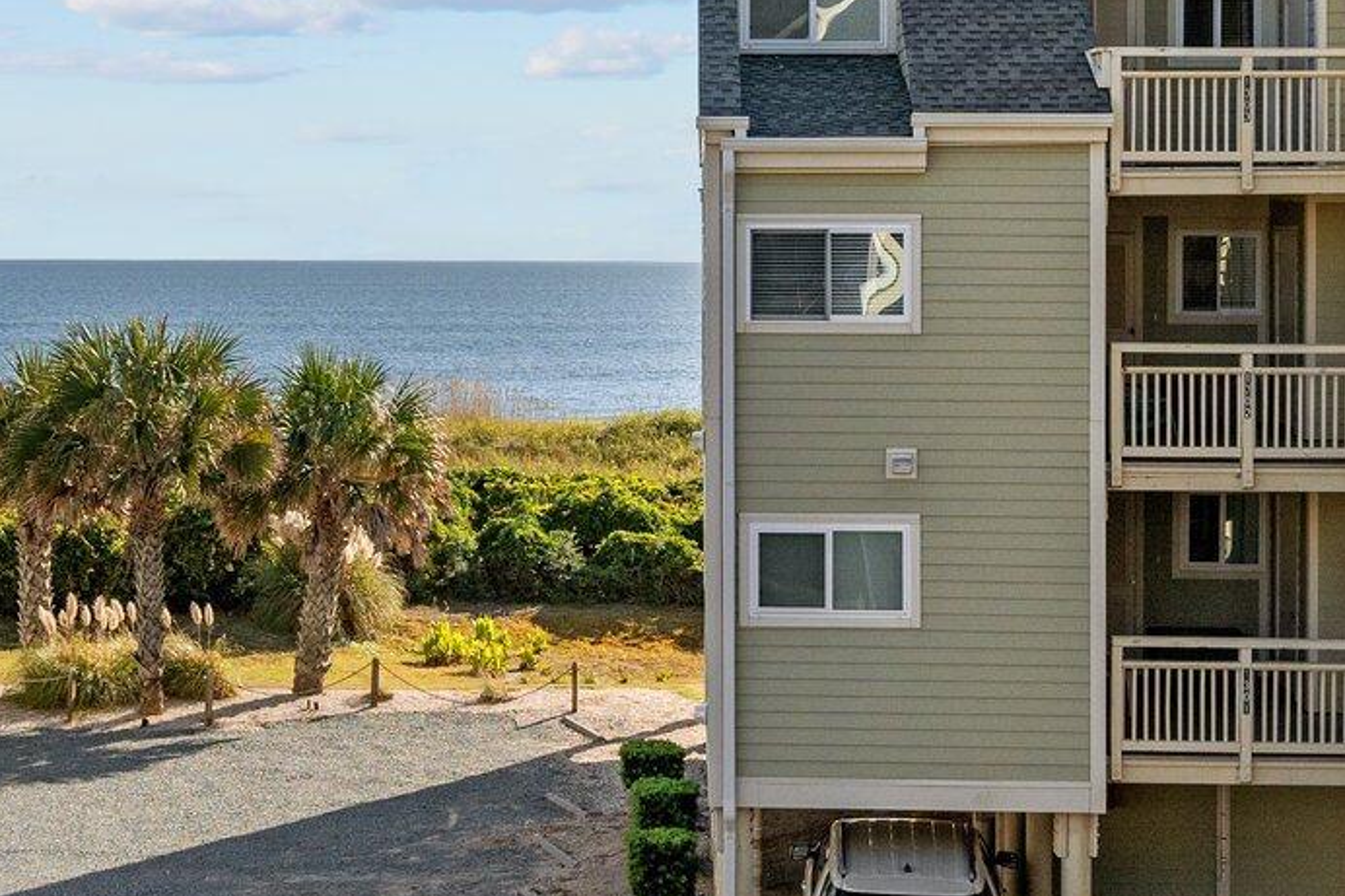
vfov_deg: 19.1
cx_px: 513
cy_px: 293
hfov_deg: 28.4
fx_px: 2652
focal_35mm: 71
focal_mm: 24
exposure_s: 1/4000
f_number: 5.6
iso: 800
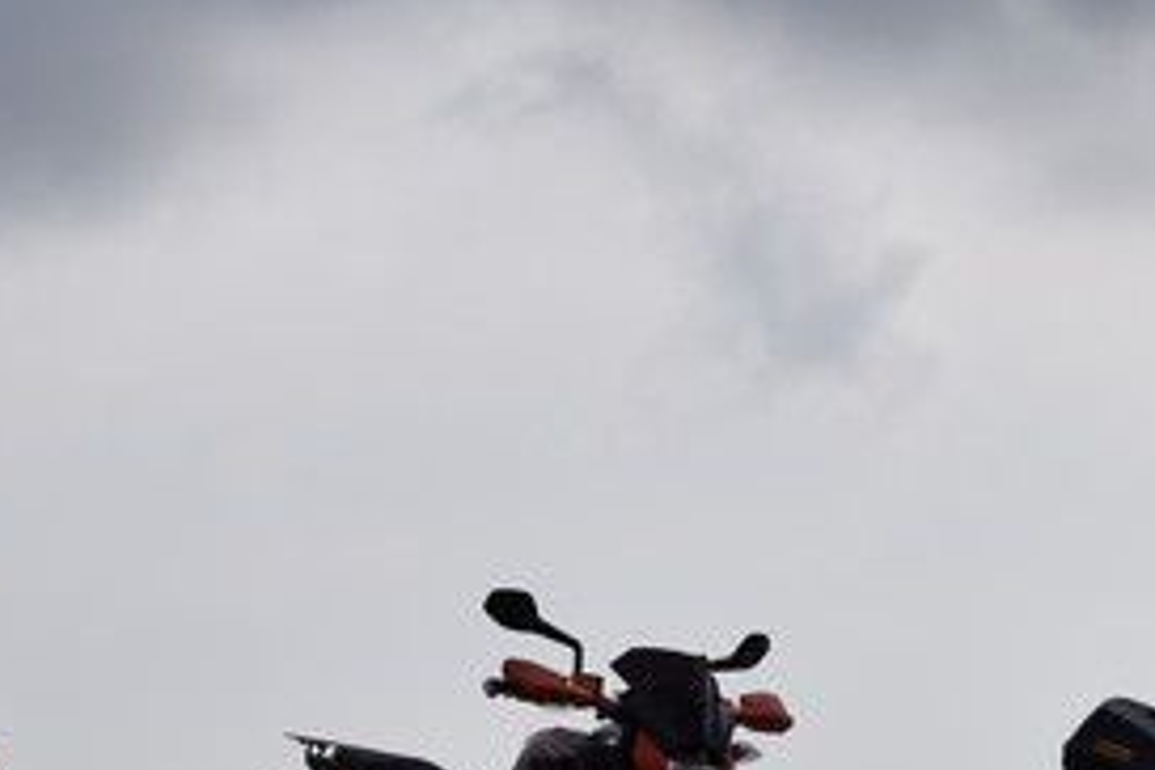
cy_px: 514
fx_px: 4696
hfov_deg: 14.0
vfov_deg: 9.4
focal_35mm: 146
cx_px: 402
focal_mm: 35
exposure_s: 1/500
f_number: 8
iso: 100
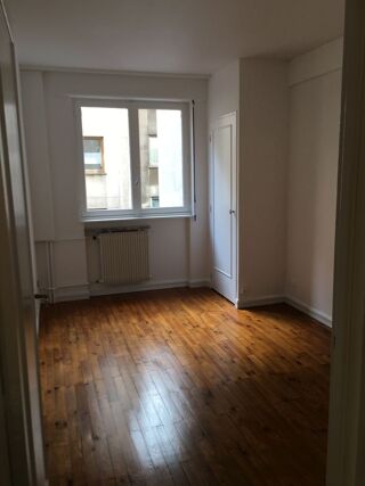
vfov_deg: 61.7
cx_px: 182
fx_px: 408
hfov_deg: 48.2
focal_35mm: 29
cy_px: 243
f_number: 2.2
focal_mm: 4.15
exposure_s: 1/50
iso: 25
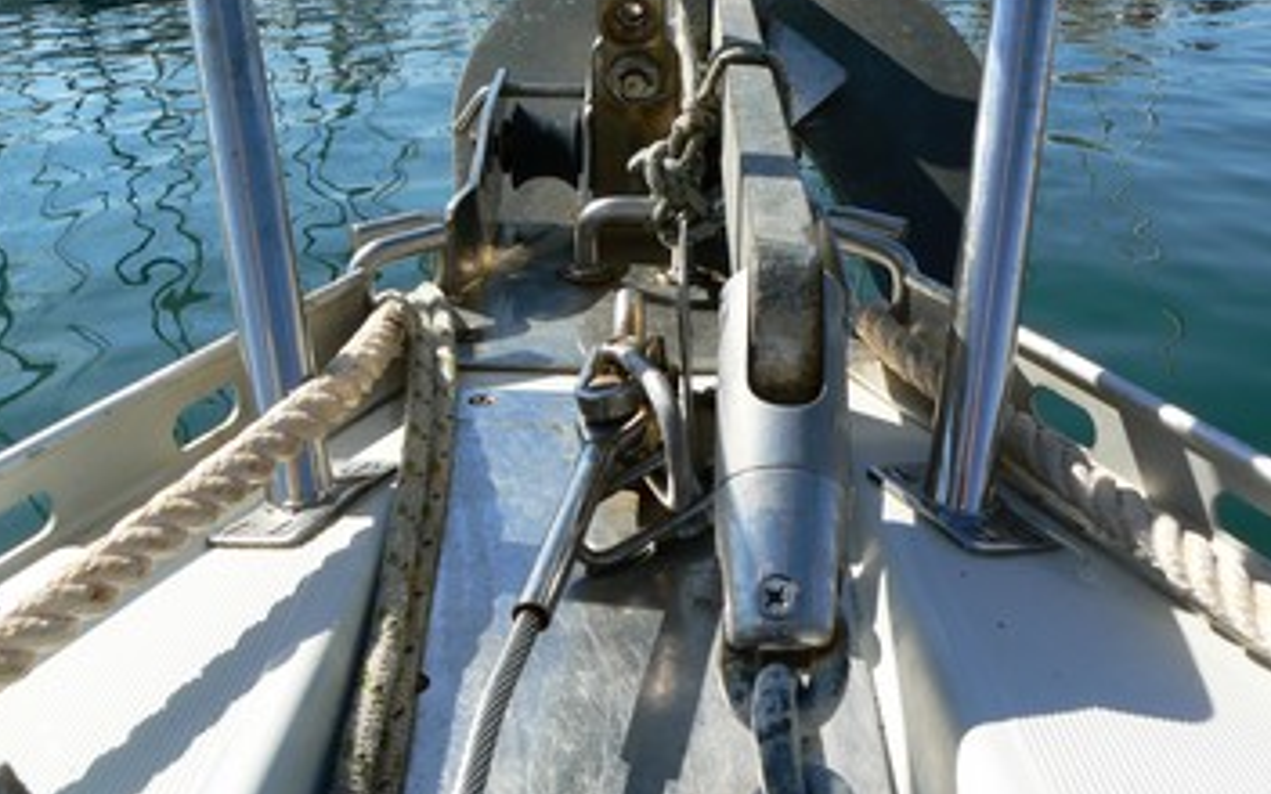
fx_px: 1351
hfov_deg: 50.4
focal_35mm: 39
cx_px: 628
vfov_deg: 32.8
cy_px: 429
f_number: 5.6
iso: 80
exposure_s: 1/320
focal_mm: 6
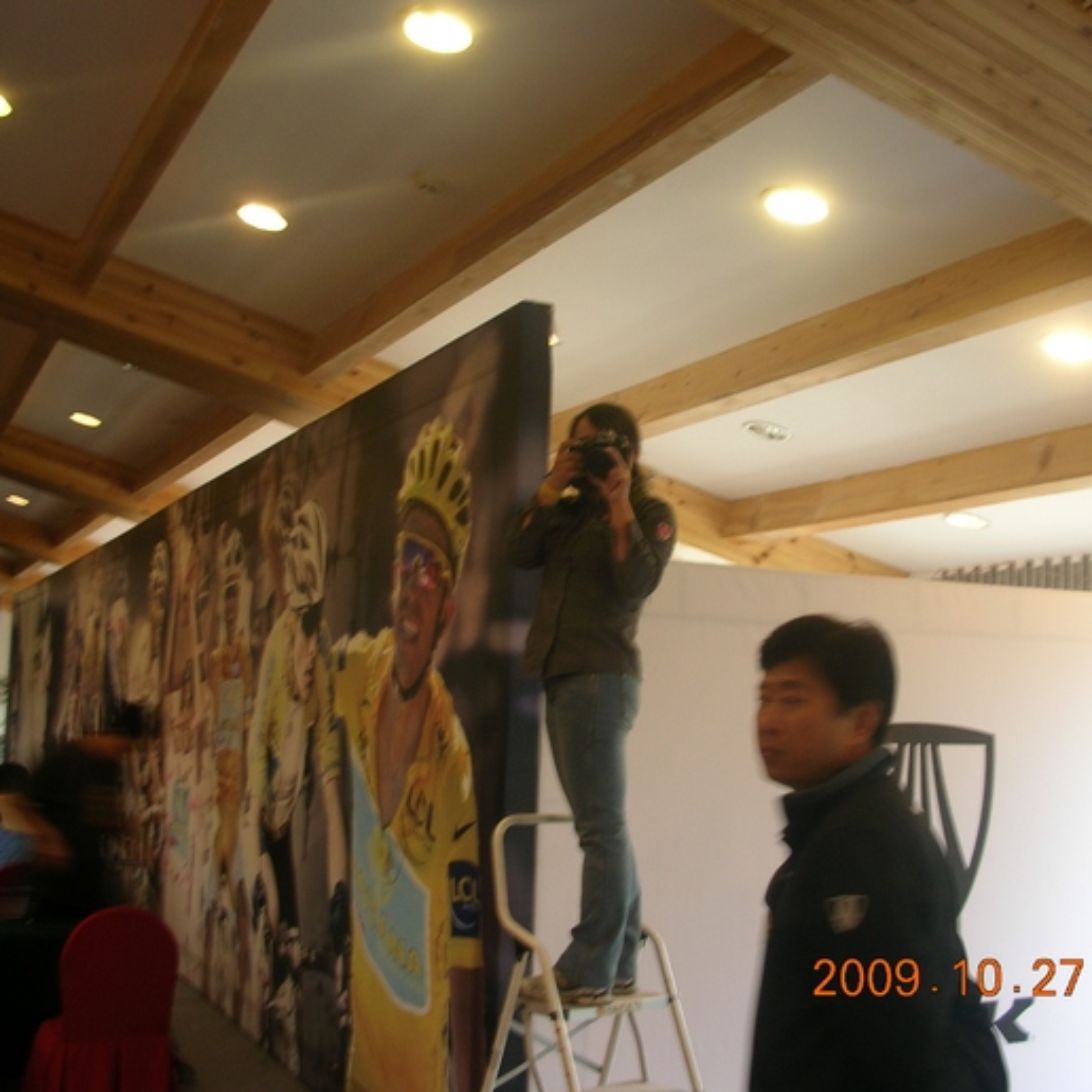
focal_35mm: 42
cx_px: 599
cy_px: 539
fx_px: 1499
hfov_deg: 40.0
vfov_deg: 40.0
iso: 50
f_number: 3
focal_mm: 5.8
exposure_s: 1/10.1
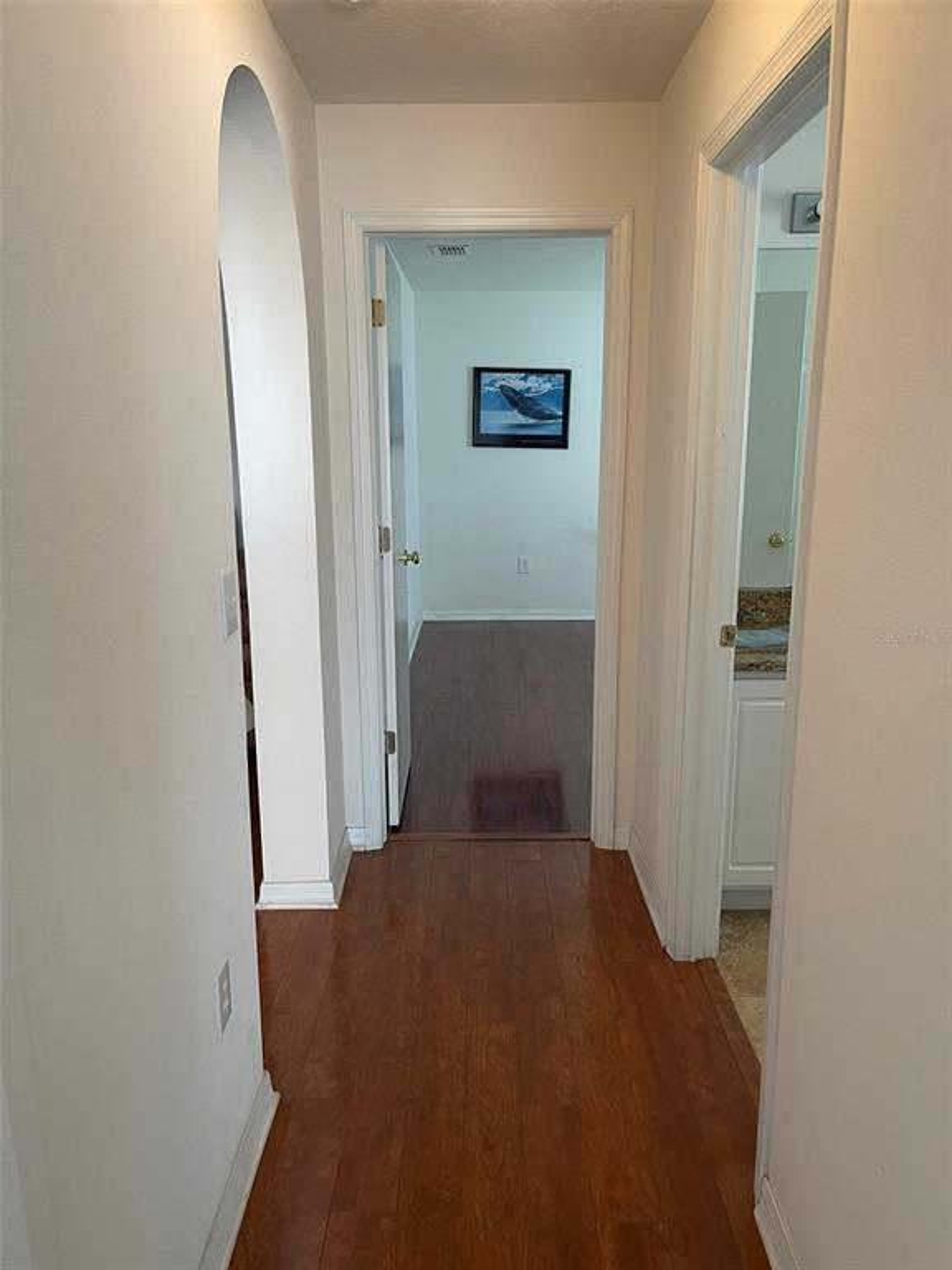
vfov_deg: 69.4
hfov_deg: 54.9
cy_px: 635
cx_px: 476
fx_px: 917
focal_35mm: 25
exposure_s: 1/60
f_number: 1.6
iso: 125
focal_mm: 5.1
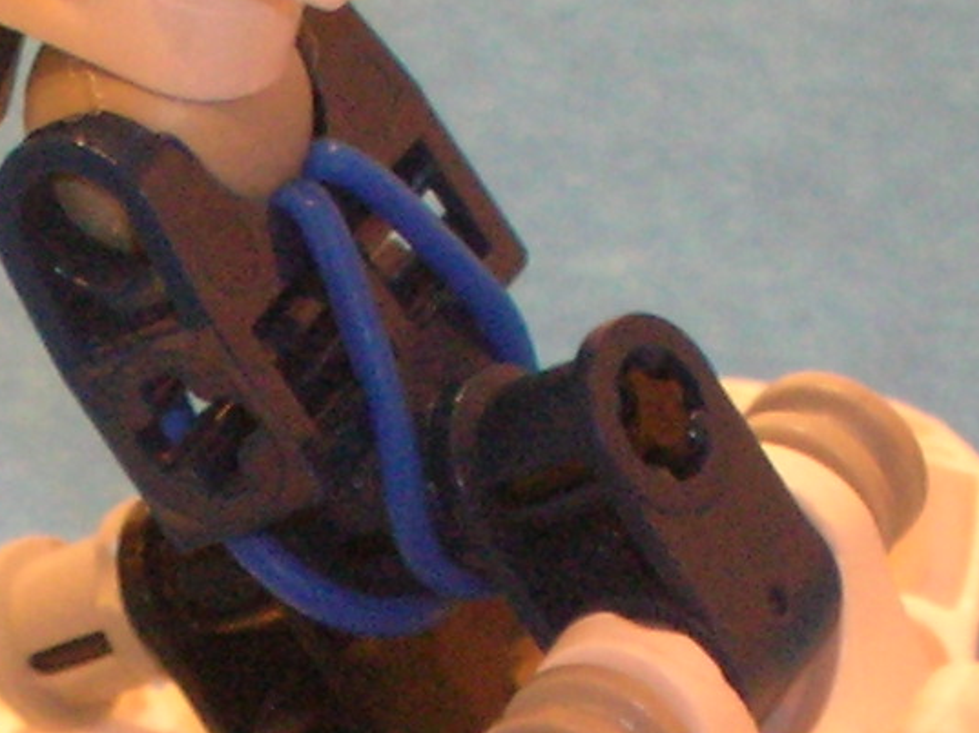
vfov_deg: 4.7
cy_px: 1249
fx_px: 8903
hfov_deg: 6.3
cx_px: 250
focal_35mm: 315
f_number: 4
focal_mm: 12.3
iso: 200
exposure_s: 1/3.5
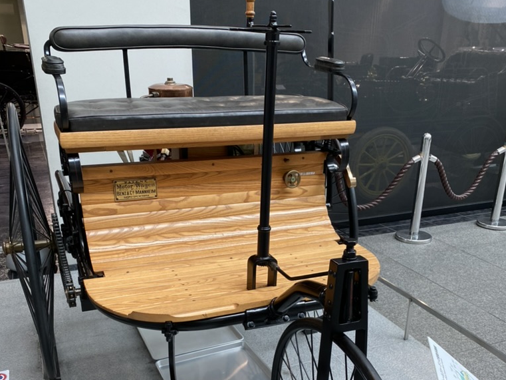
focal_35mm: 35
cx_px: 255
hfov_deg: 52.6
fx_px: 512
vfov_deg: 39.8
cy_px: 278
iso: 125
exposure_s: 1/120
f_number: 1.8
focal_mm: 4.25
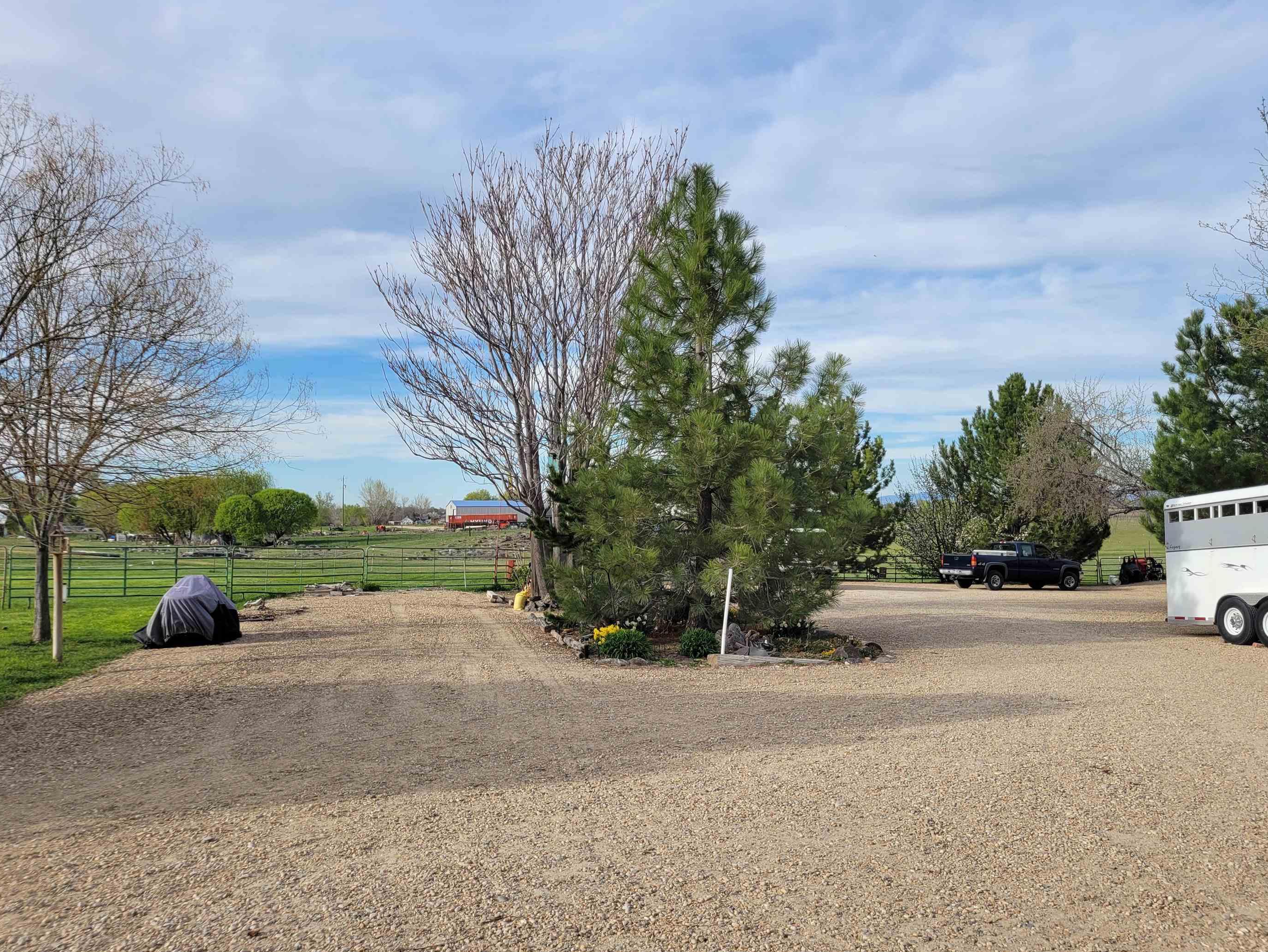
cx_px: 623
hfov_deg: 61.7
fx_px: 1062
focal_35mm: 29
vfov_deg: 48.2
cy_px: 486
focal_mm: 5.4
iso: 40
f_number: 1.8
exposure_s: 1/1844
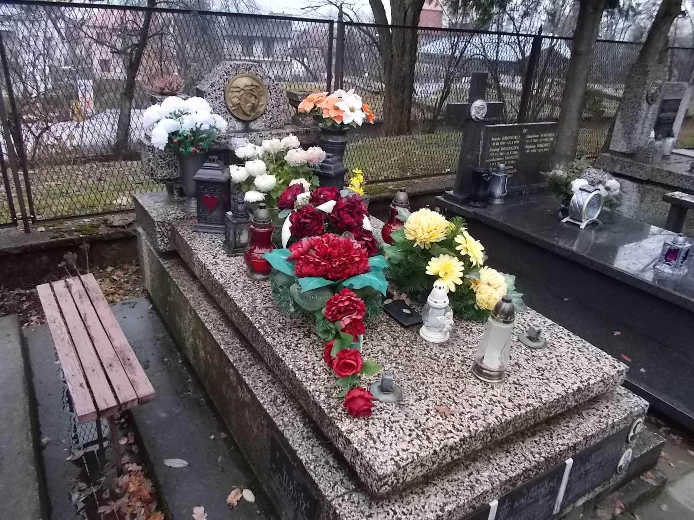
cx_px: 347
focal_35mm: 26
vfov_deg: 53.1
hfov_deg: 67.3
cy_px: 260
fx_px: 521
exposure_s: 1/250
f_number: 3.2
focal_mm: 4.6
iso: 400
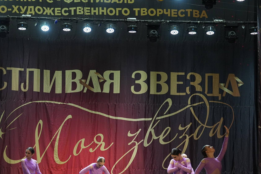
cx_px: 72
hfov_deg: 15.0
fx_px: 986
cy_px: 108
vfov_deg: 10.1
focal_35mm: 136
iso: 1600
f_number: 2.8
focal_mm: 90
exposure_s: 1/400
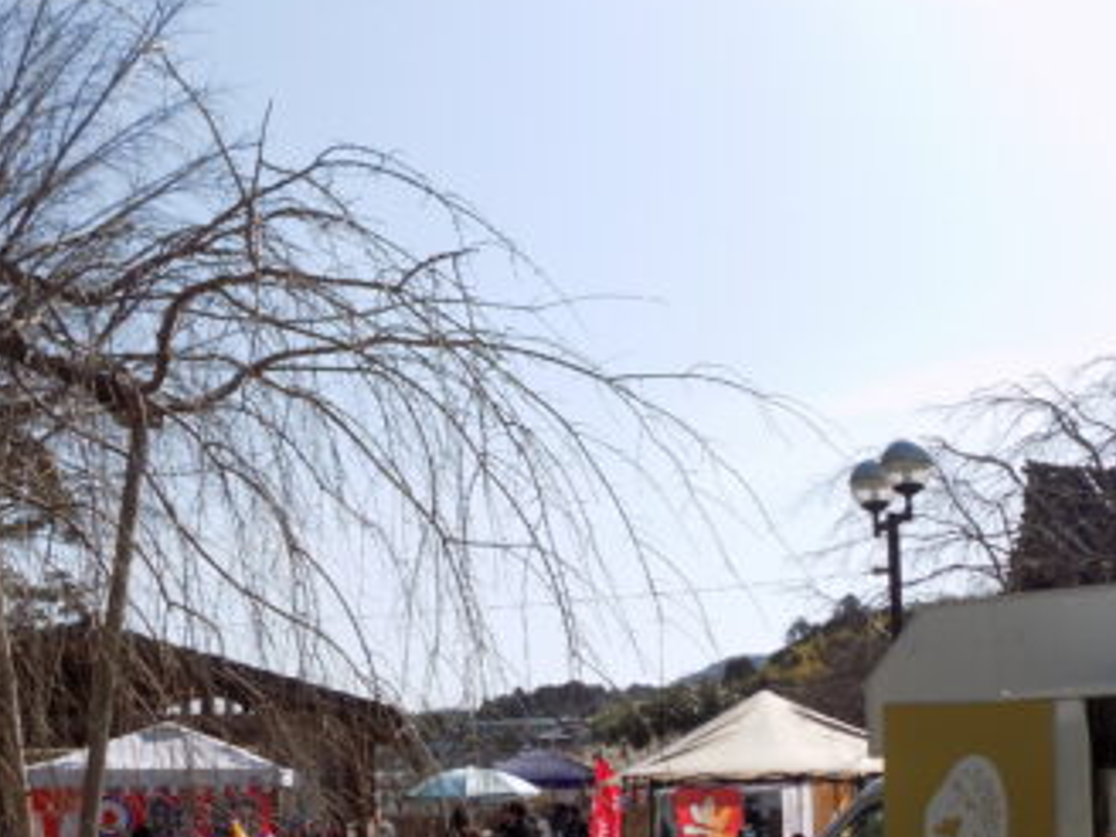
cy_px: 698
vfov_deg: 31.8
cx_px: 675
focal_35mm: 44
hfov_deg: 42.7
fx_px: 1419
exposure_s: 1/1250
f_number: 3.1
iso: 80
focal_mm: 4
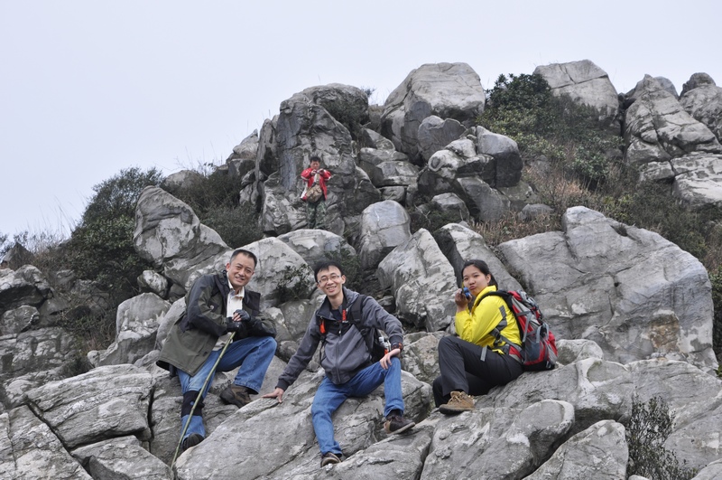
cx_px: 361
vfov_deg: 13.8
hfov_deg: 20.6
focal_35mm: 99
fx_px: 1983
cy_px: 240
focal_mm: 66
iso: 200
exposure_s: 1/250
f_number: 11
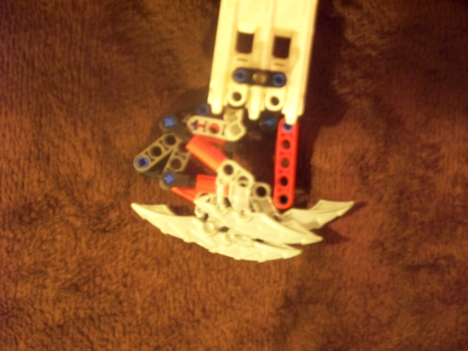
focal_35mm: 103
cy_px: 176
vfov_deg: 14.4
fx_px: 1393
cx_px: 234
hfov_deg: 19.1
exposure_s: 1/2.5
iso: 400
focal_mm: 22.05
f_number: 3.8
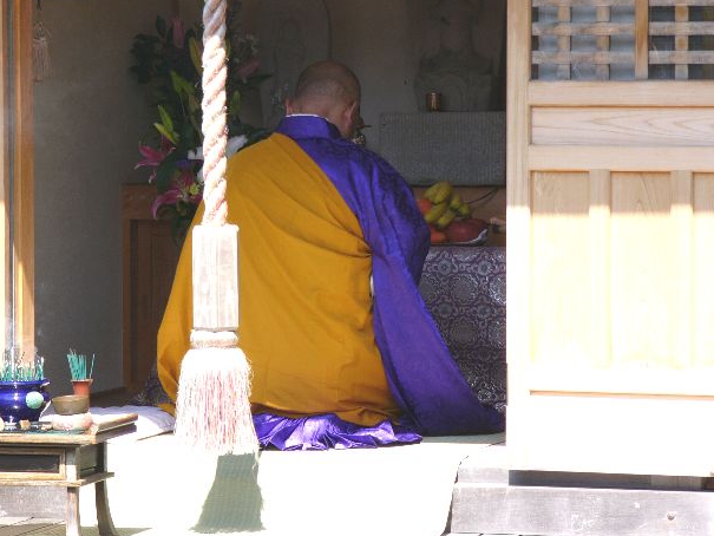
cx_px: 346
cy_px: 256
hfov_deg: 10.9
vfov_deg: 8.2
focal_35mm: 182
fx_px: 3755
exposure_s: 1/125
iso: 50
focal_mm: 28.7
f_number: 4
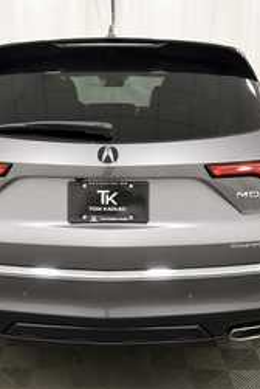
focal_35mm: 43
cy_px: 194
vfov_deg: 45.4
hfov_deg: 31.2
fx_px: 465
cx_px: 110
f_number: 5.3
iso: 1000
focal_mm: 18
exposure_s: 1/125
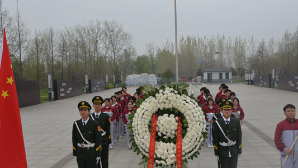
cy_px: 101
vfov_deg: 27.1
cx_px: 168
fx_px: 348
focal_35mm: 44
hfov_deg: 46.3
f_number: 8
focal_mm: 32
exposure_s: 1/250
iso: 160
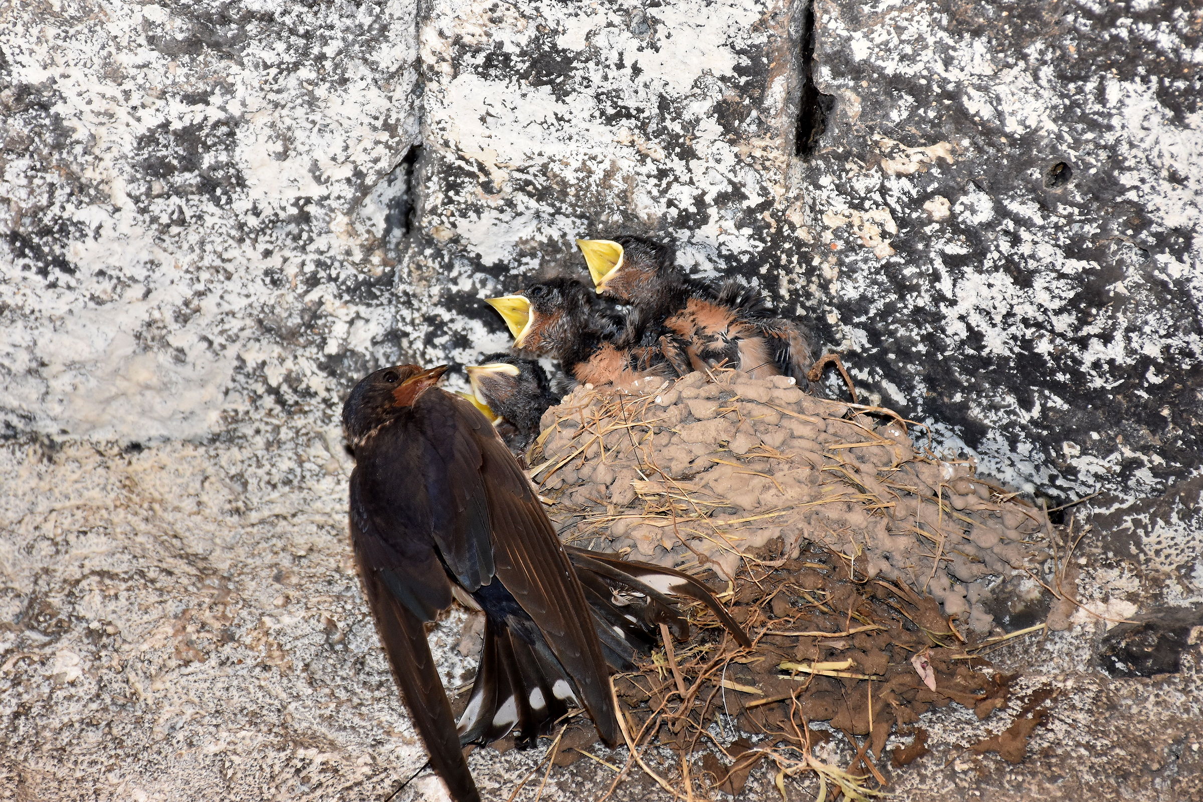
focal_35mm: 210
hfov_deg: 9.8
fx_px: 7017
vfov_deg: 6.5
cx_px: 602
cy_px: 401
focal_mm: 140
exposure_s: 1/125
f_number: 5.6
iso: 500
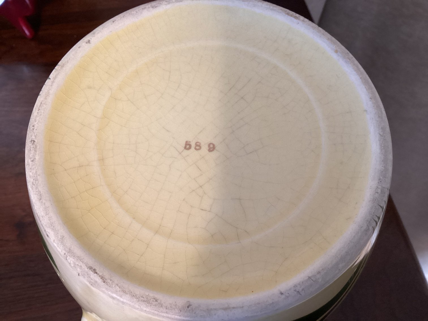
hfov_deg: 58.3
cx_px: 214
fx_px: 383
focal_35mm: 31
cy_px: 160
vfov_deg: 45.4
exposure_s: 1/50
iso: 320
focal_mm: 3.3
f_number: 2.4
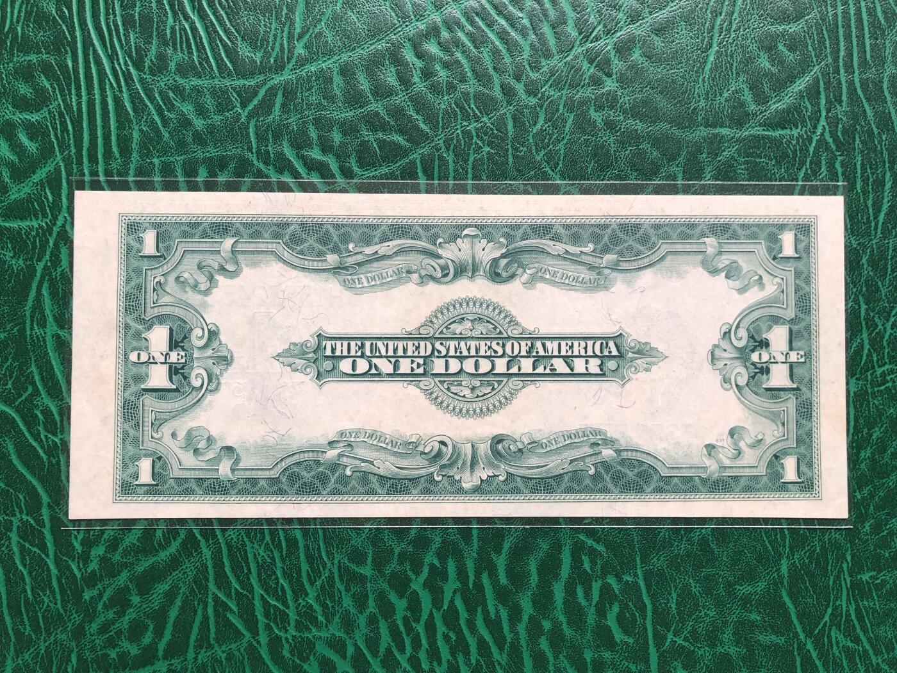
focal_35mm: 28
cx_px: 448
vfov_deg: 49.7
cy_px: 336
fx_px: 726
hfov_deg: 63.4
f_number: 1.8
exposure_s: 1/30
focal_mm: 4
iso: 32
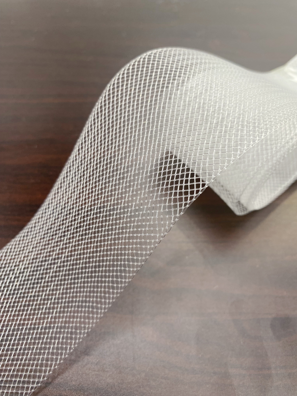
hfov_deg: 54.9
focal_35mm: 25
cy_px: 198
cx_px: 148
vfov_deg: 69.4
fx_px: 286
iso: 125
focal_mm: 4.25
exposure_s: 1/100
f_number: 1.8
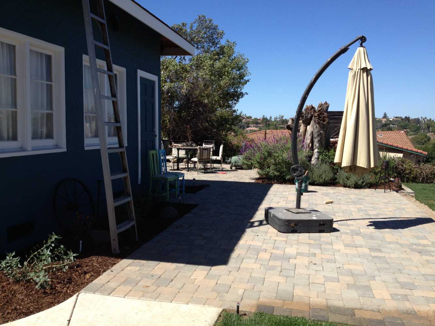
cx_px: 218
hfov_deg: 52.6
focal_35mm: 35
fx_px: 440
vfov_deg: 40.7
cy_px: 163
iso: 50
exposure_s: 1/1326
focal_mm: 4.28
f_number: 2.4
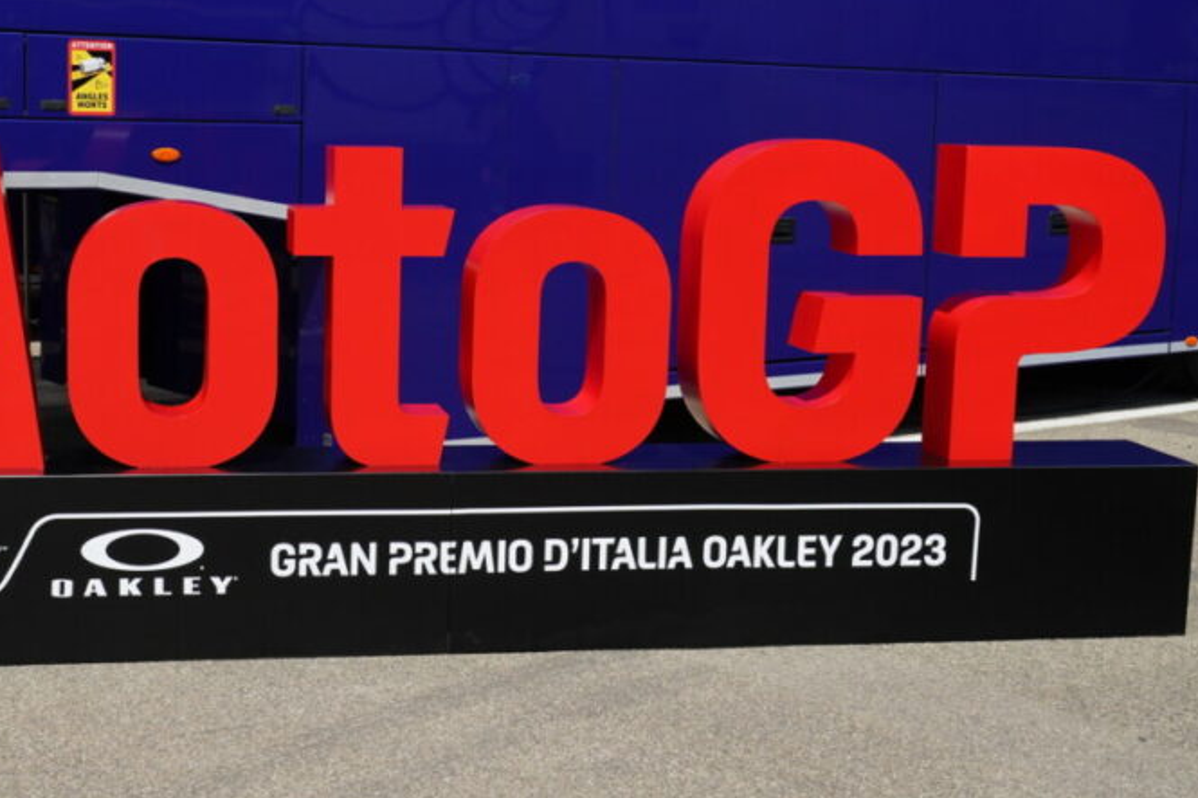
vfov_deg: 23.8
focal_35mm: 57
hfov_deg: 34.8
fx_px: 1896
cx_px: 432
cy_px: 365
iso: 640
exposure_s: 1/640
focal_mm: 37
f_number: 9
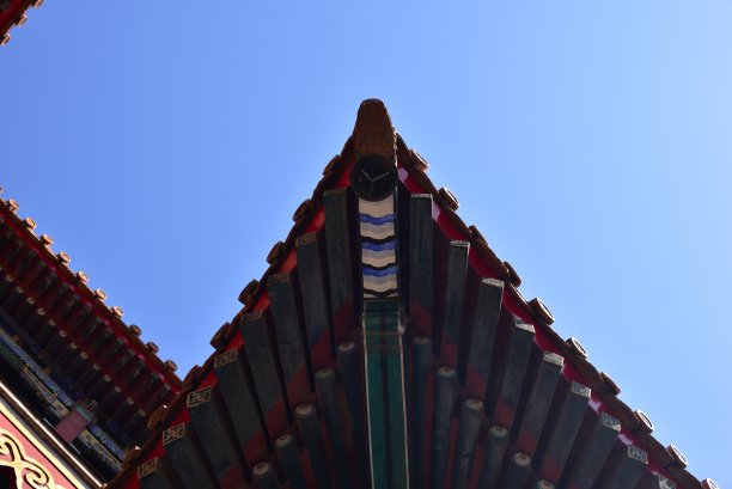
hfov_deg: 39.6
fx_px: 1017
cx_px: 366
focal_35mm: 50
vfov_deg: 27.0
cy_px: 244
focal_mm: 50
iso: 100
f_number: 5.6
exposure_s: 1/250
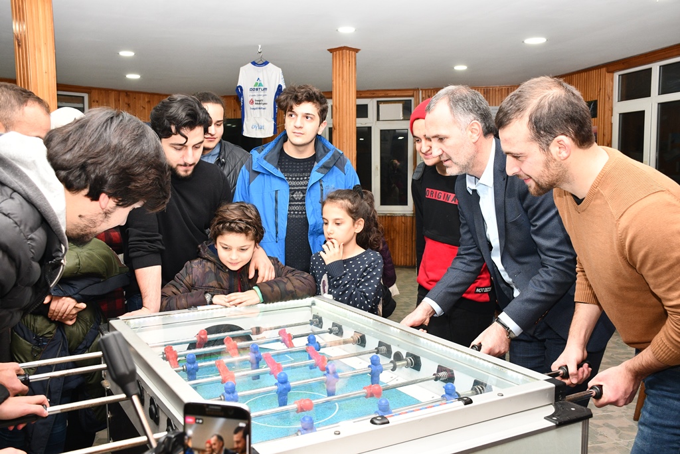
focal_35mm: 34
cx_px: 340
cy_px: 227
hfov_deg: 55.8
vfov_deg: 38.9
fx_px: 642
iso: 1000
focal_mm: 23
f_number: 7.1
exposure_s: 1/60
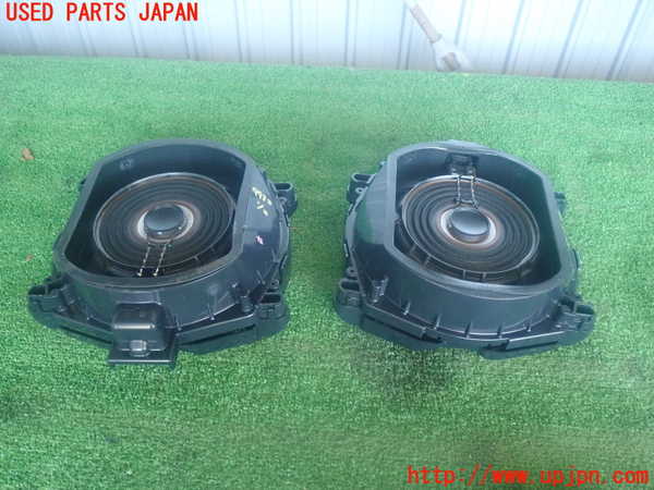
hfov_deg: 60.0
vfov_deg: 46.8
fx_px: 567
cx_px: 327
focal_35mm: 30
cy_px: 245
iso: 800
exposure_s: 1/80
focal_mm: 5.5
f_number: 2.3
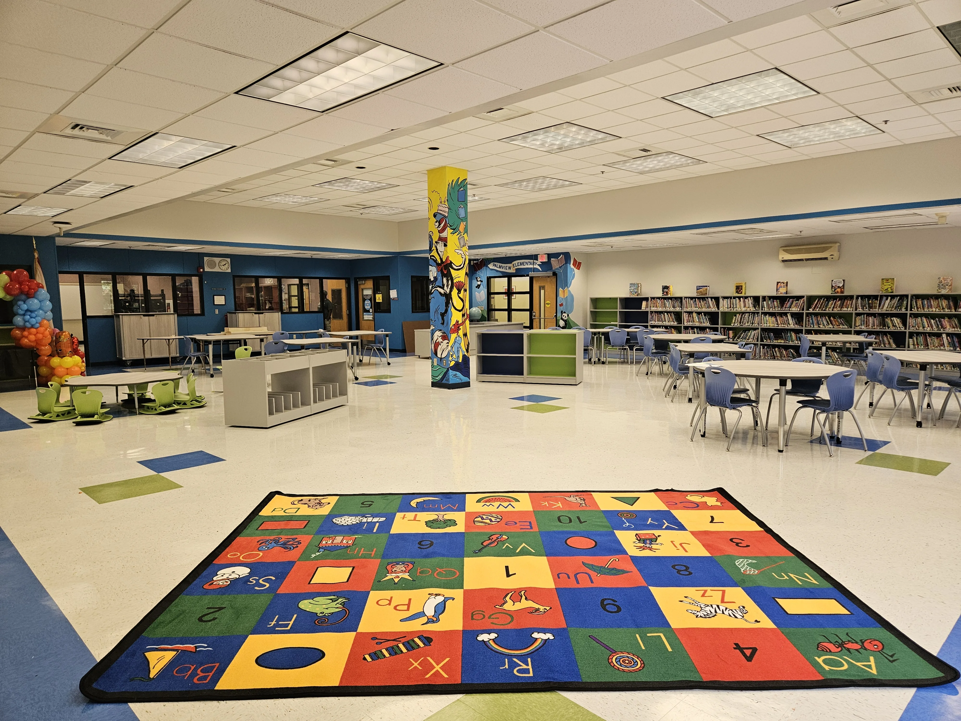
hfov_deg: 73.9
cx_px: 480
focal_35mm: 23
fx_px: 639
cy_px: 360
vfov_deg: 58.9
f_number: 1.8
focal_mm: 5.4
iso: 100
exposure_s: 1/120
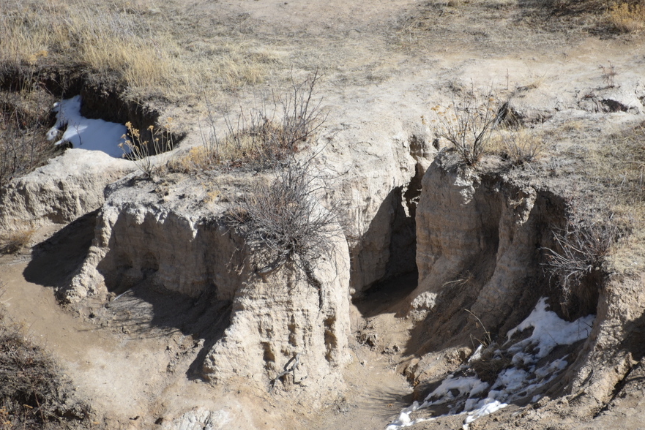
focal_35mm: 436
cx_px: 382
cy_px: 218
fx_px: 7814
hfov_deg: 4.7
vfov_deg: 3.2
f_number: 5.6
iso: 110
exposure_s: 1/640
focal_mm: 300
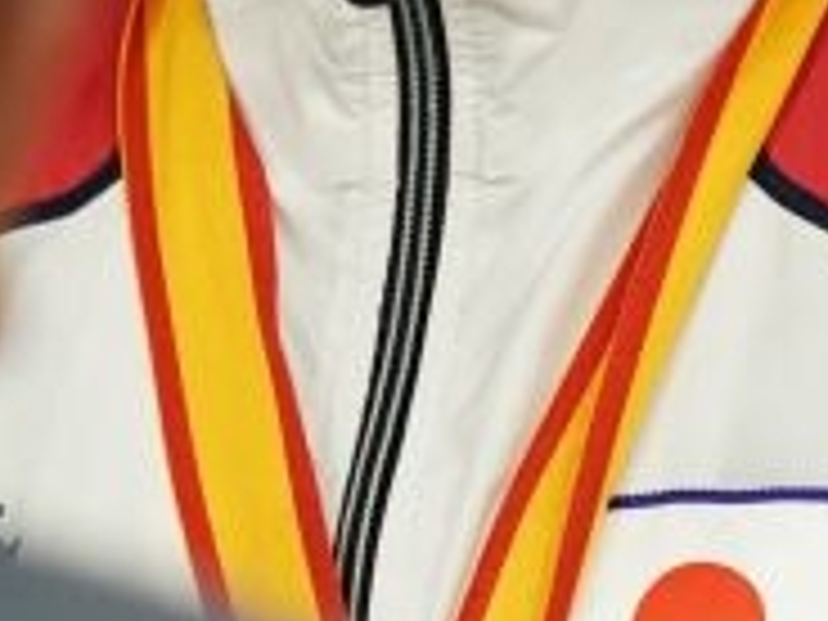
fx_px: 60110
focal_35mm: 2513
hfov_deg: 0.8
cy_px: 243
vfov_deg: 0.6
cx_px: 459
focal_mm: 400
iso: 4000
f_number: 2.8
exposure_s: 1/500
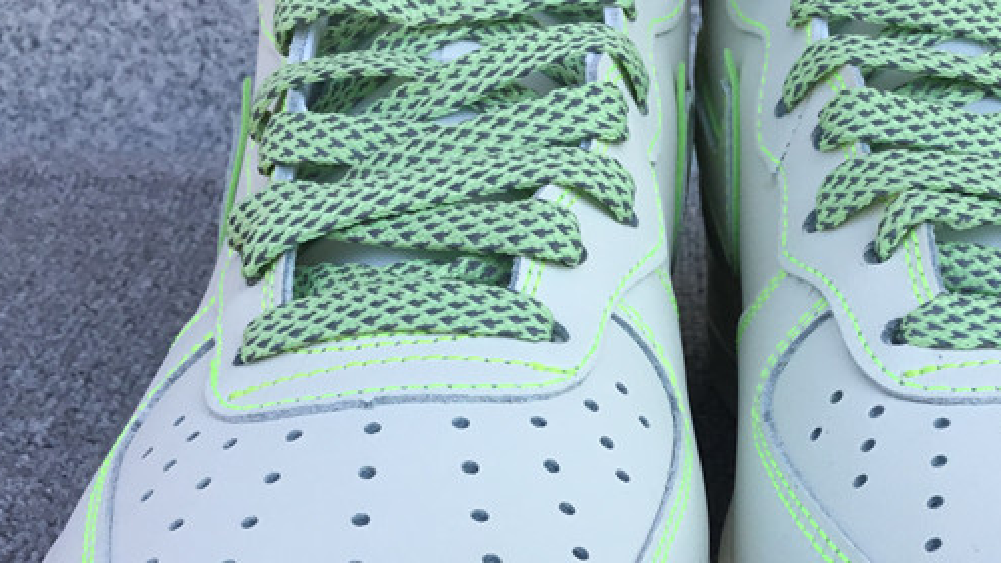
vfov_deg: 19.3
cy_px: 518
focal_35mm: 61
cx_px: 697
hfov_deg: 33.9
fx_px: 1619
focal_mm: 3.3
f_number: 2.4
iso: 25
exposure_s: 1/595
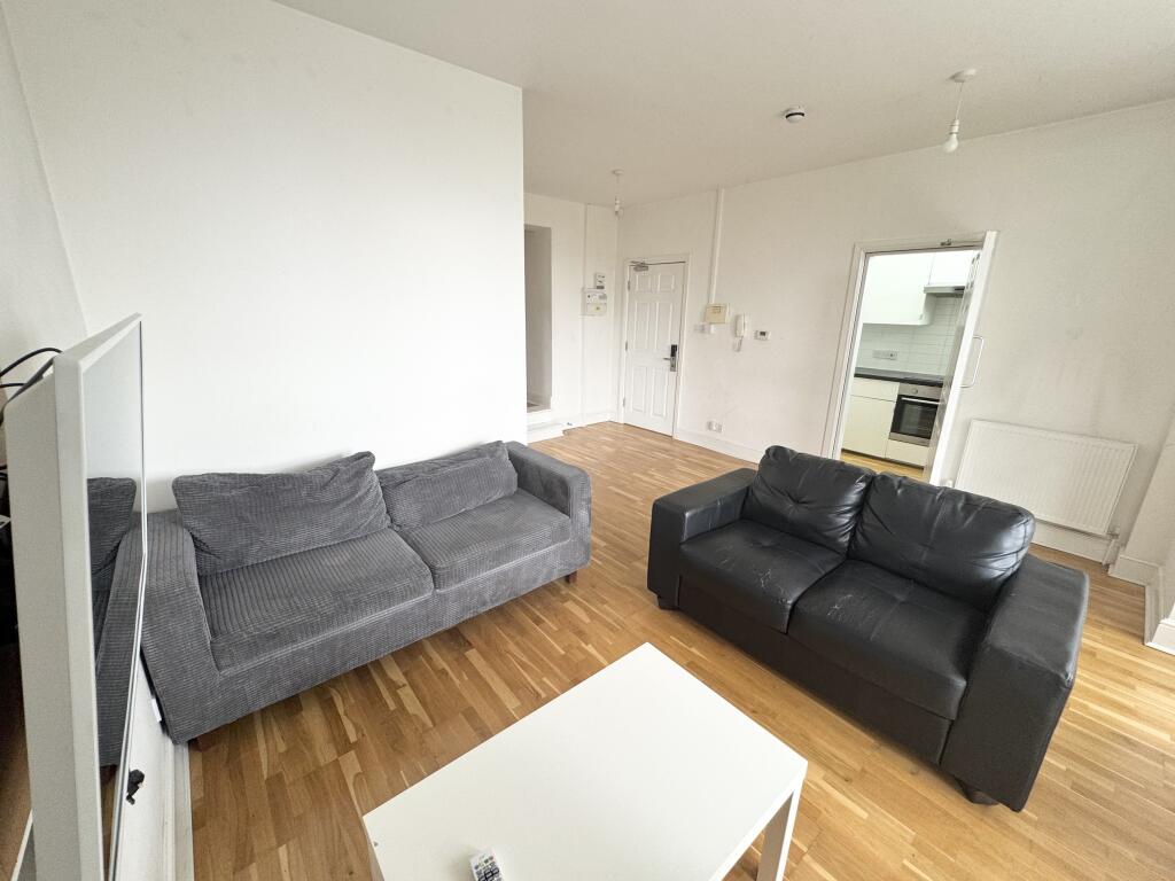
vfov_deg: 85.7
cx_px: 588
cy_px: 440
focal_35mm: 14
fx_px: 475
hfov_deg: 102.1
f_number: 2.2
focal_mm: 2.22
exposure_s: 1/100
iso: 125
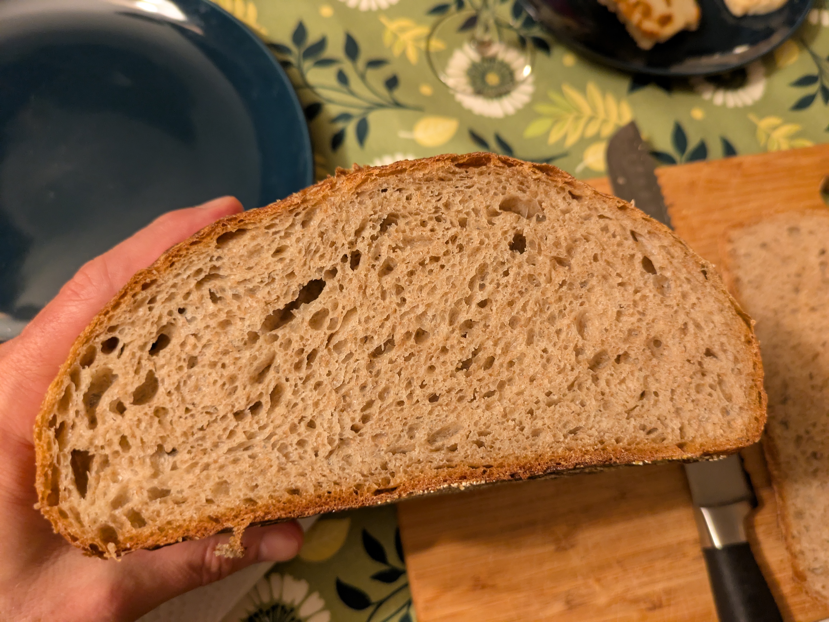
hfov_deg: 69.4
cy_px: 311
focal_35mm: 25
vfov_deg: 54.9
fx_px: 599
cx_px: 414
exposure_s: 1/30
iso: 467
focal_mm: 5.43
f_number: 1.89
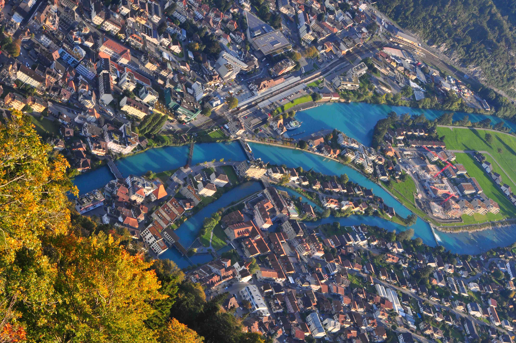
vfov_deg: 16.5
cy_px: 172
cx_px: 258
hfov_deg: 24.6
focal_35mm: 82
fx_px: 1181
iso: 200
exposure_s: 1/60
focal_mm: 55
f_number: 13
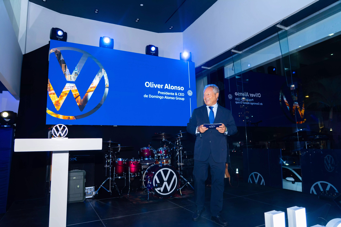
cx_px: 170
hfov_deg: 73.7
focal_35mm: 24
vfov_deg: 53.1
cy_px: 114
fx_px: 227
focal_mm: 24
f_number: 4
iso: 500
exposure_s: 1/125
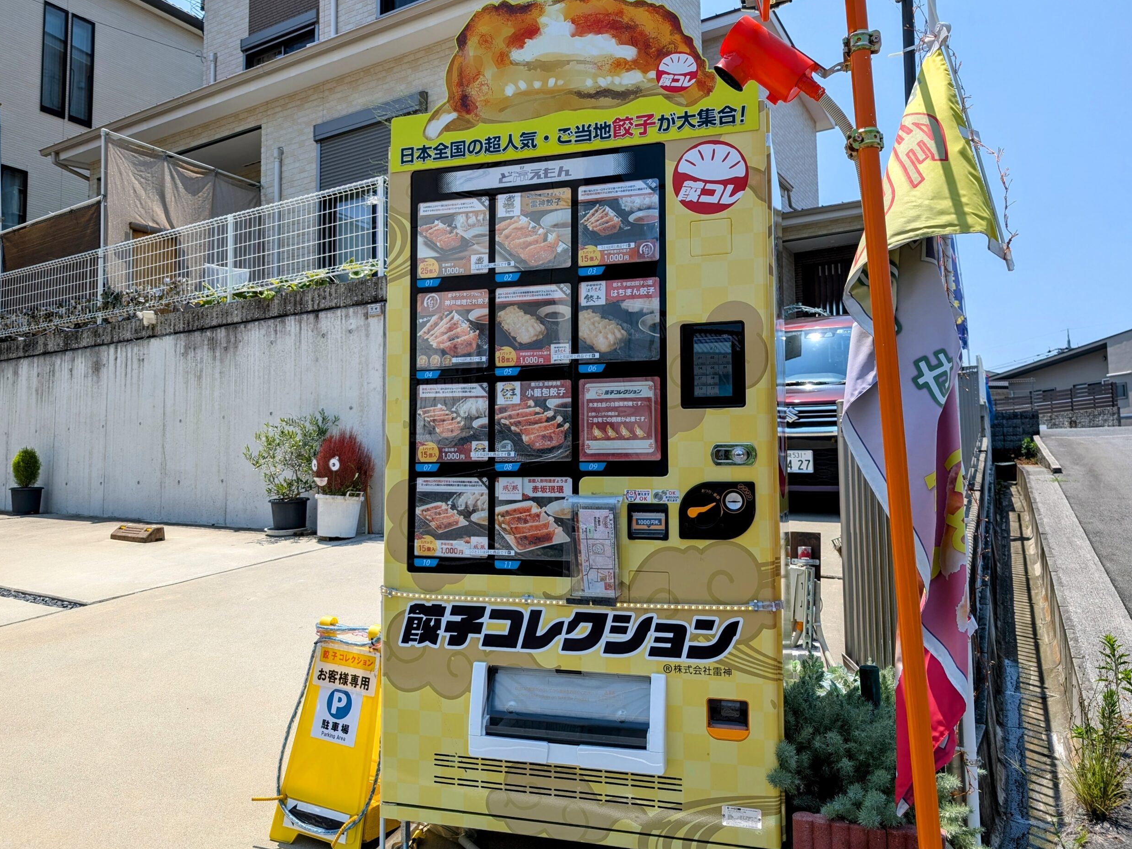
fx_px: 818
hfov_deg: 69.4
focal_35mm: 25
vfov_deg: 54.9
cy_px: 411
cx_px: 580
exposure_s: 1/892
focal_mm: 6.9
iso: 17
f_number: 1.68
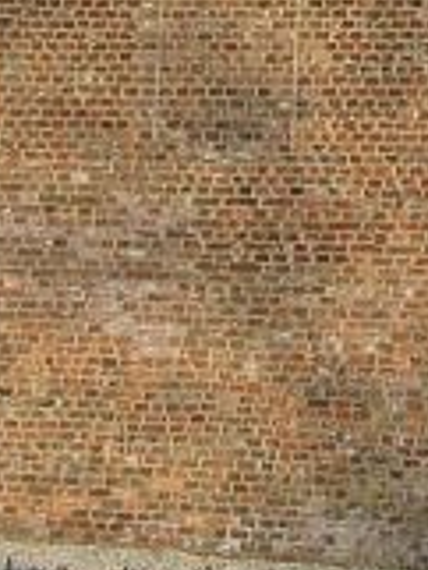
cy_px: -570
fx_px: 2782
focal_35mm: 169
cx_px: 732
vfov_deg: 10.7
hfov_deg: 8.5
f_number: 4
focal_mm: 7.13
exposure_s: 1/263
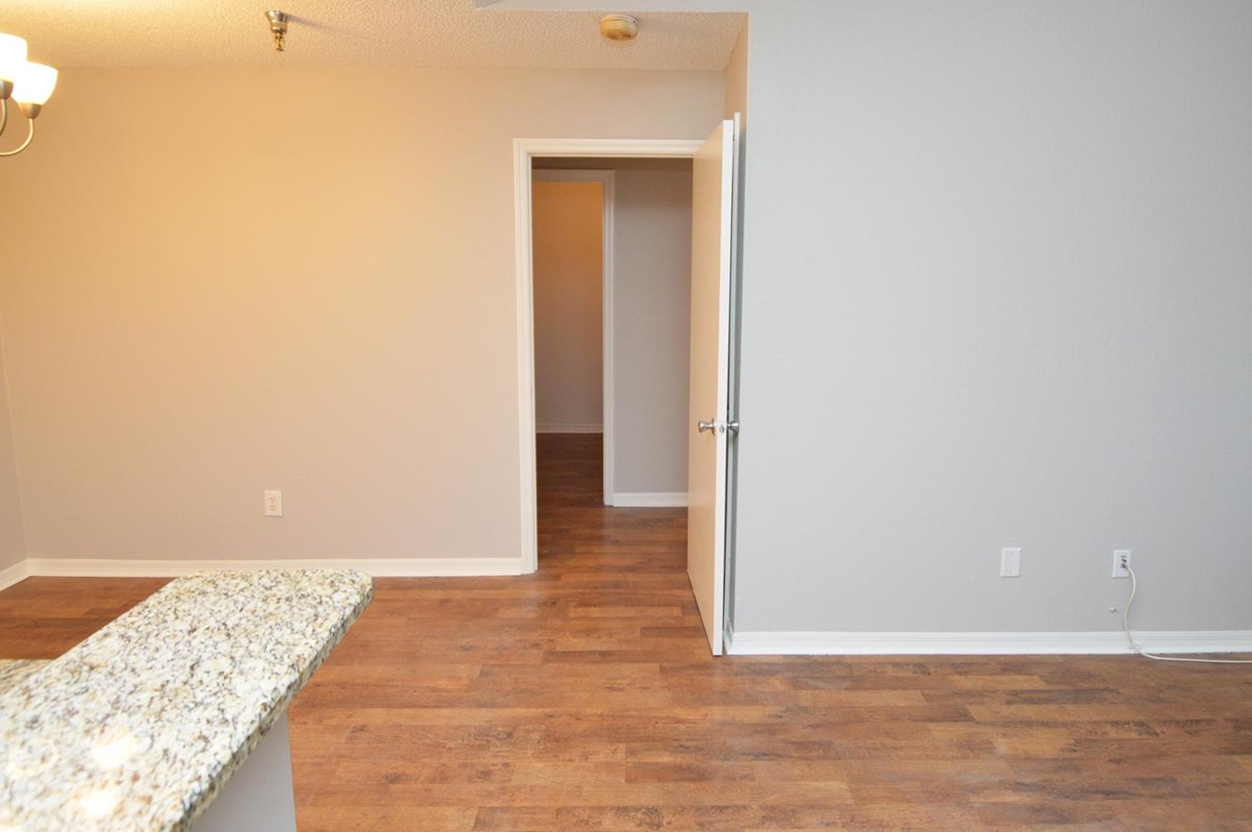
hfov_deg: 84.0
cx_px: 642
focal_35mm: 20
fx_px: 695
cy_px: 385
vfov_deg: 61.7
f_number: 4
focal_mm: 12
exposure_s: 1/60
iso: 900
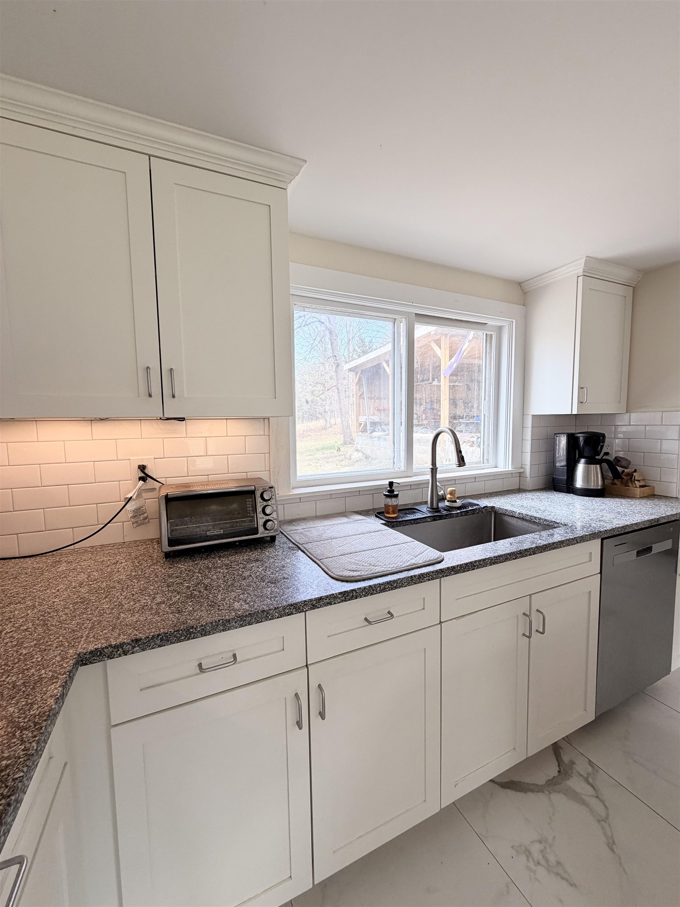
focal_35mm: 14
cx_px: 340
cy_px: 454
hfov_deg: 85.7
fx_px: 367
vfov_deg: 102.1
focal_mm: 2.22
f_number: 2.2
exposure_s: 1/120
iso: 100
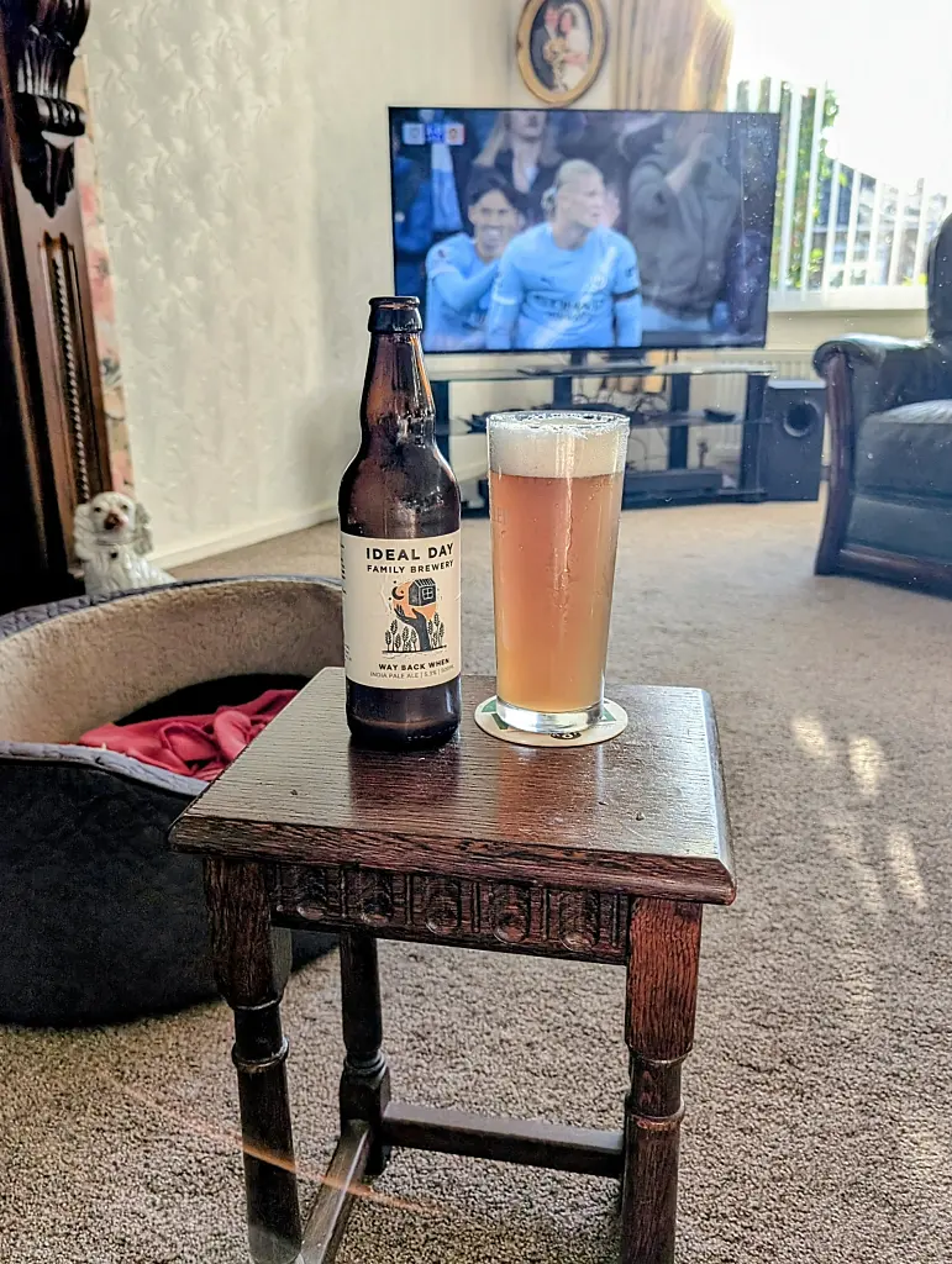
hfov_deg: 56.9
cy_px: 632
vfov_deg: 71.5
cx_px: 476
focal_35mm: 24
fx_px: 878
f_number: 1.68
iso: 31
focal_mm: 6.9
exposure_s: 1/131
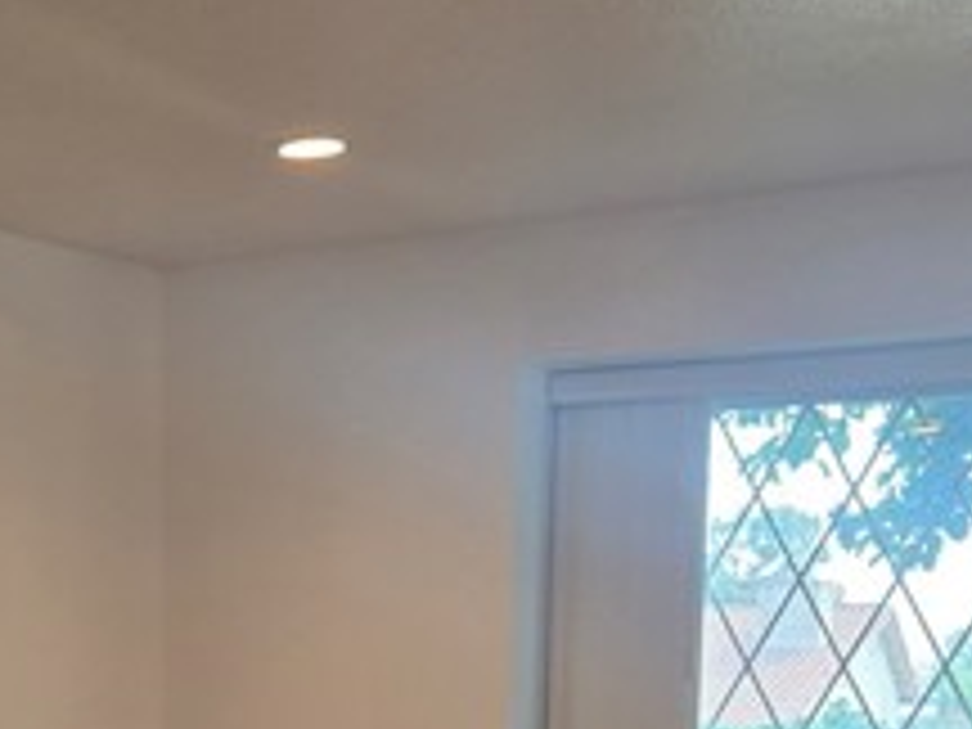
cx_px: 171
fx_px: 1909
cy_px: 914
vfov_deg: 20.0
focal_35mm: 68
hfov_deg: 27.9
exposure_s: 1/120
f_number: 1.8
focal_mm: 5.4
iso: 100
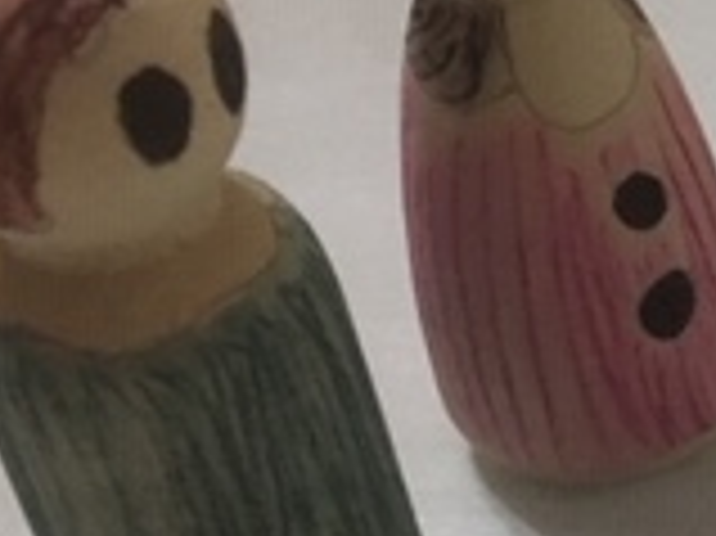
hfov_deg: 14.8
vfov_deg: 12.6
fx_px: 2418
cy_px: 419
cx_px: 1261
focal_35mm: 117
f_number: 2.2
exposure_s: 1/33
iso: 250
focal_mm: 4.15
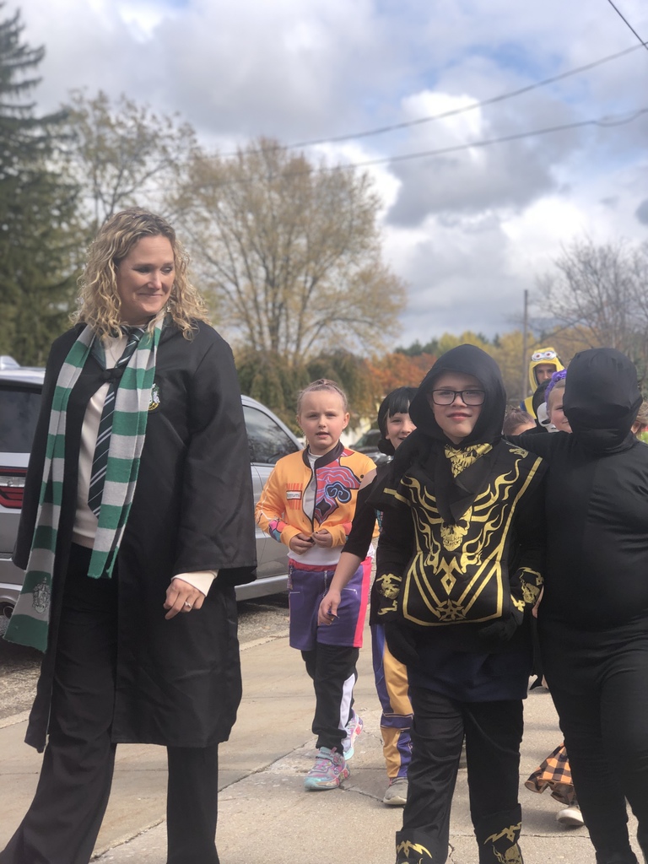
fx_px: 1423
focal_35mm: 57
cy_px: 432
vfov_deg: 33.8
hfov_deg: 25.7
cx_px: 324
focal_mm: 6.6
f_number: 2.8
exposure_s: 1/401
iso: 20
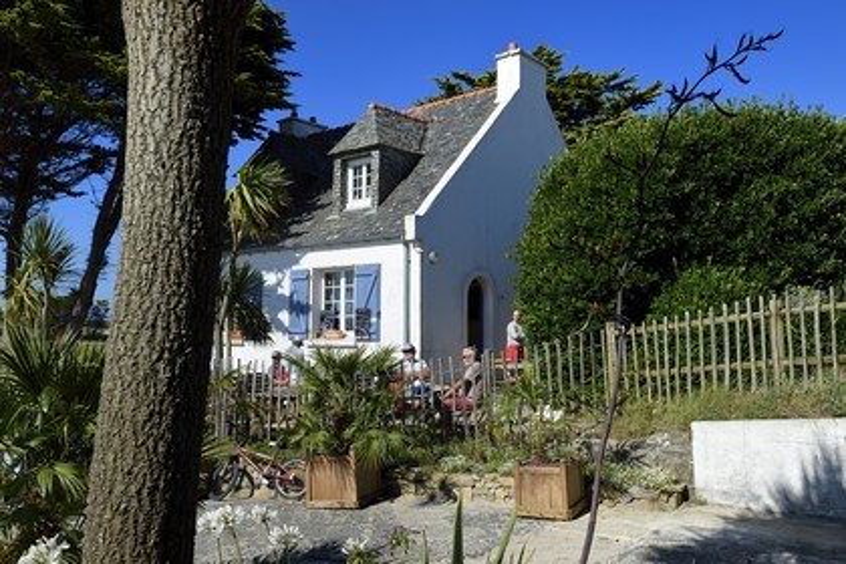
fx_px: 728
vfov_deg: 42.3
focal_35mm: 31
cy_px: 282
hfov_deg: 60.3
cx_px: 423
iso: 200
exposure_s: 1/320
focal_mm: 31
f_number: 11
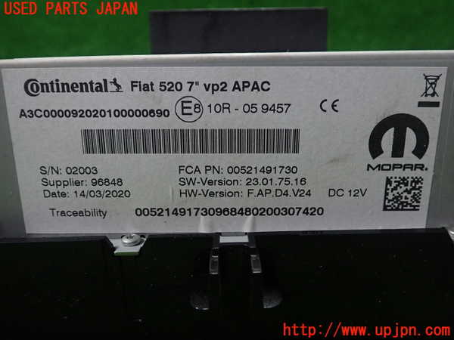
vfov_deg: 46.8
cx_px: 227
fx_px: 393
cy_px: 170
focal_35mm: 30
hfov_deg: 60.0
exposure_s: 1/125
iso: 320
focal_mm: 5.5
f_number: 2.3
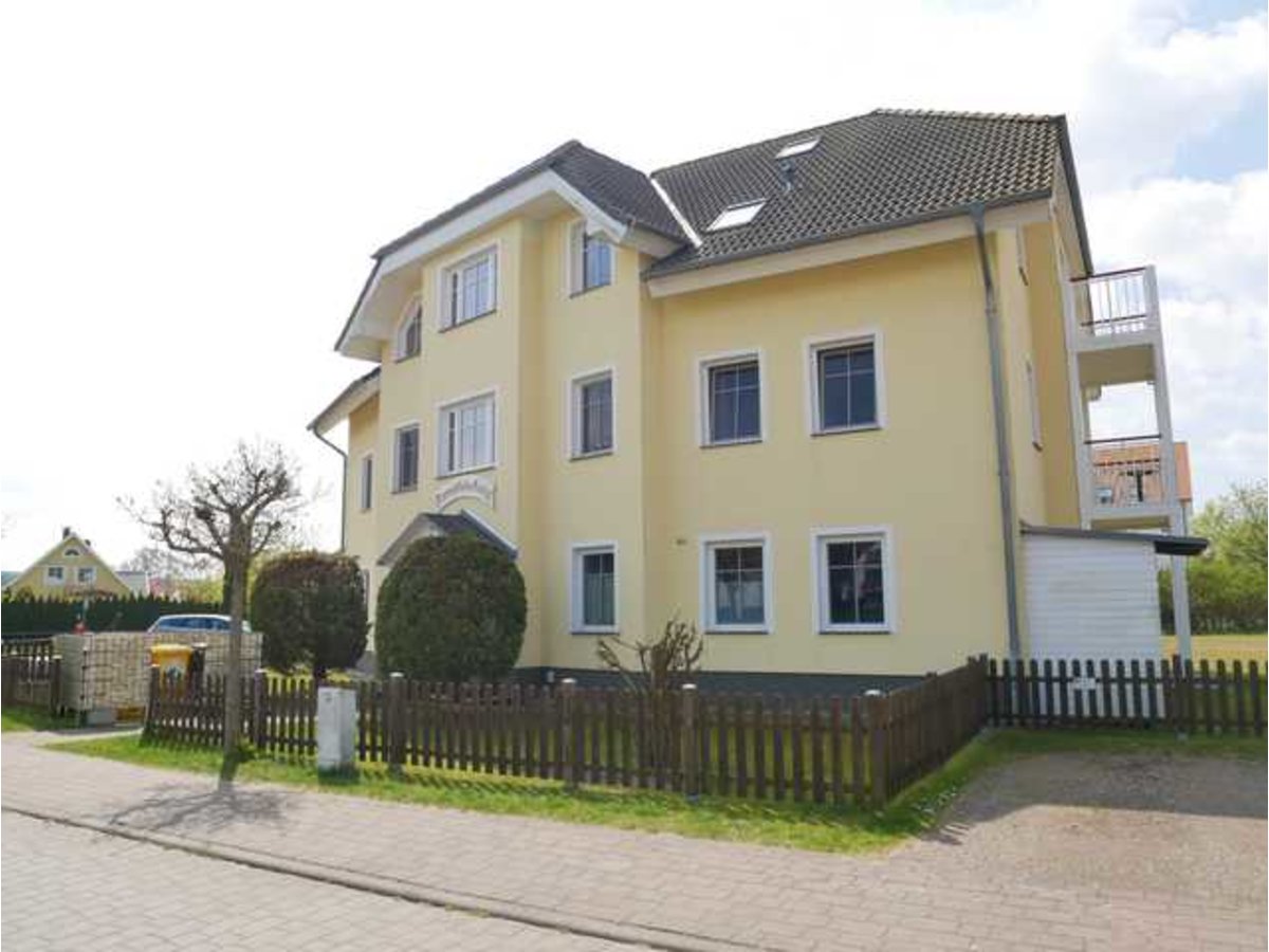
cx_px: 634
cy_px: 476
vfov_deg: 56.8
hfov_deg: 71.6
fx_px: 880
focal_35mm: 24
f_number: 7.1
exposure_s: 1/400
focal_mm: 12
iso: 200
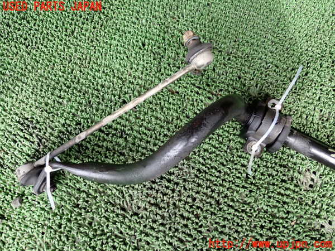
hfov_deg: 60.0
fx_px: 290
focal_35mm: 30
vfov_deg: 46.8
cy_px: 126
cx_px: 168
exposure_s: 1/125
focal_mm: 5.4
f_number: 2.3
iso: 125
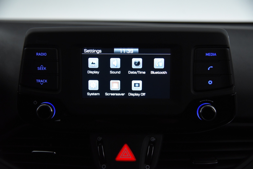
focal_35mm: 50
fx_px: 351
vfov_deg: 27.0
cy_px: 84
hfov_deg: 39.6
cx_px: 126
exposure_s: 1/200
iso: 4000
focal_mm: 50
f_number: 4
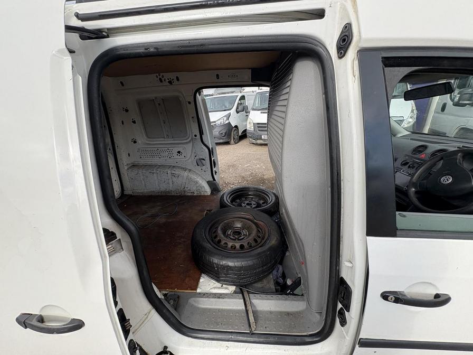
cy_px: 178
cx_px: 236
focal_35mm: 14
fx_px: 191
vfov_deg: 85.7
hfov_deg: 102.1
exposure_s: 1/295
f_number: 2.2
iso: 50
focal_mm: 2.22
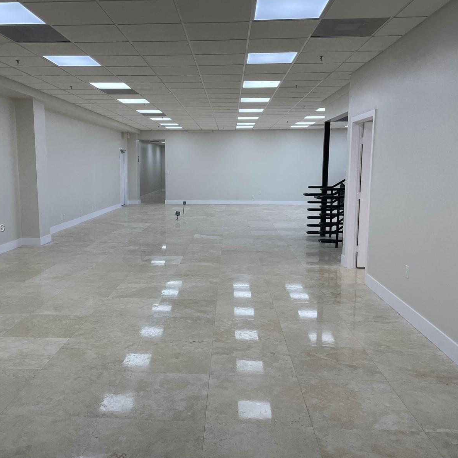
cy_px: 229
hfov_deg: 52.3
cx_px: 193
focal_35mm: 31
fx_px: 464
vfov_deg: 52.5
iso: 32
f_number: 1.6
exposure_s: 1/291
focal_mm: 4.2
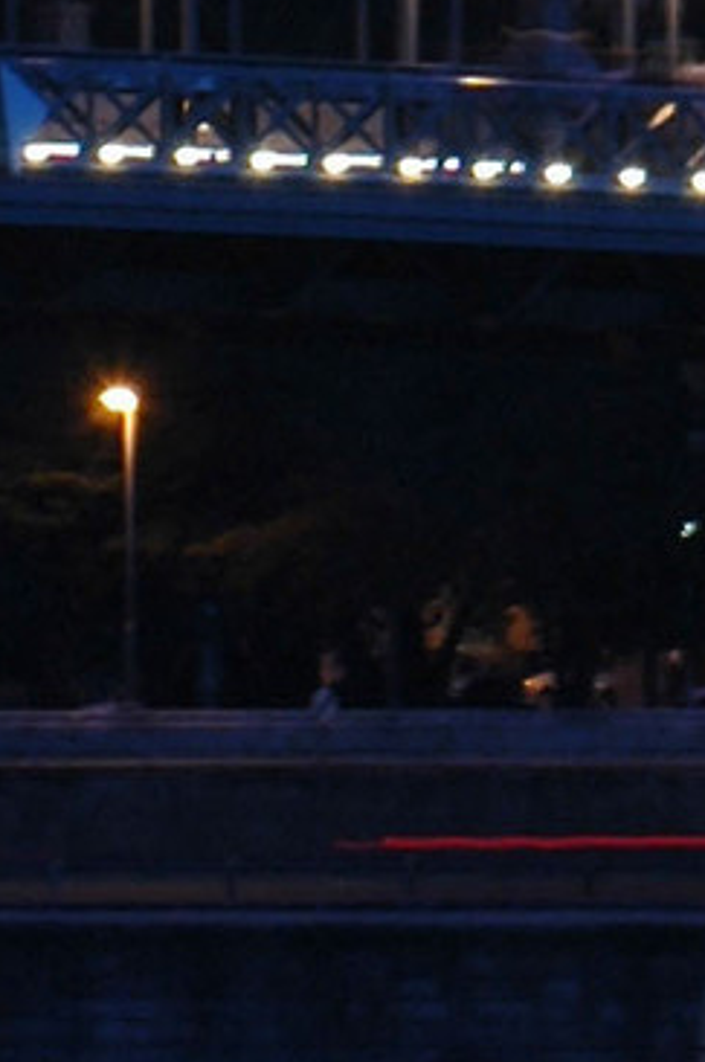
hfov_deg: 1.2
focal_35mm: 1144
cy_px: -1779
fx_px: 33698
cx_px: 2173
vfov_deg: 1.8
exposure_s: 1.3
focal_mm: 116
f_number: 8
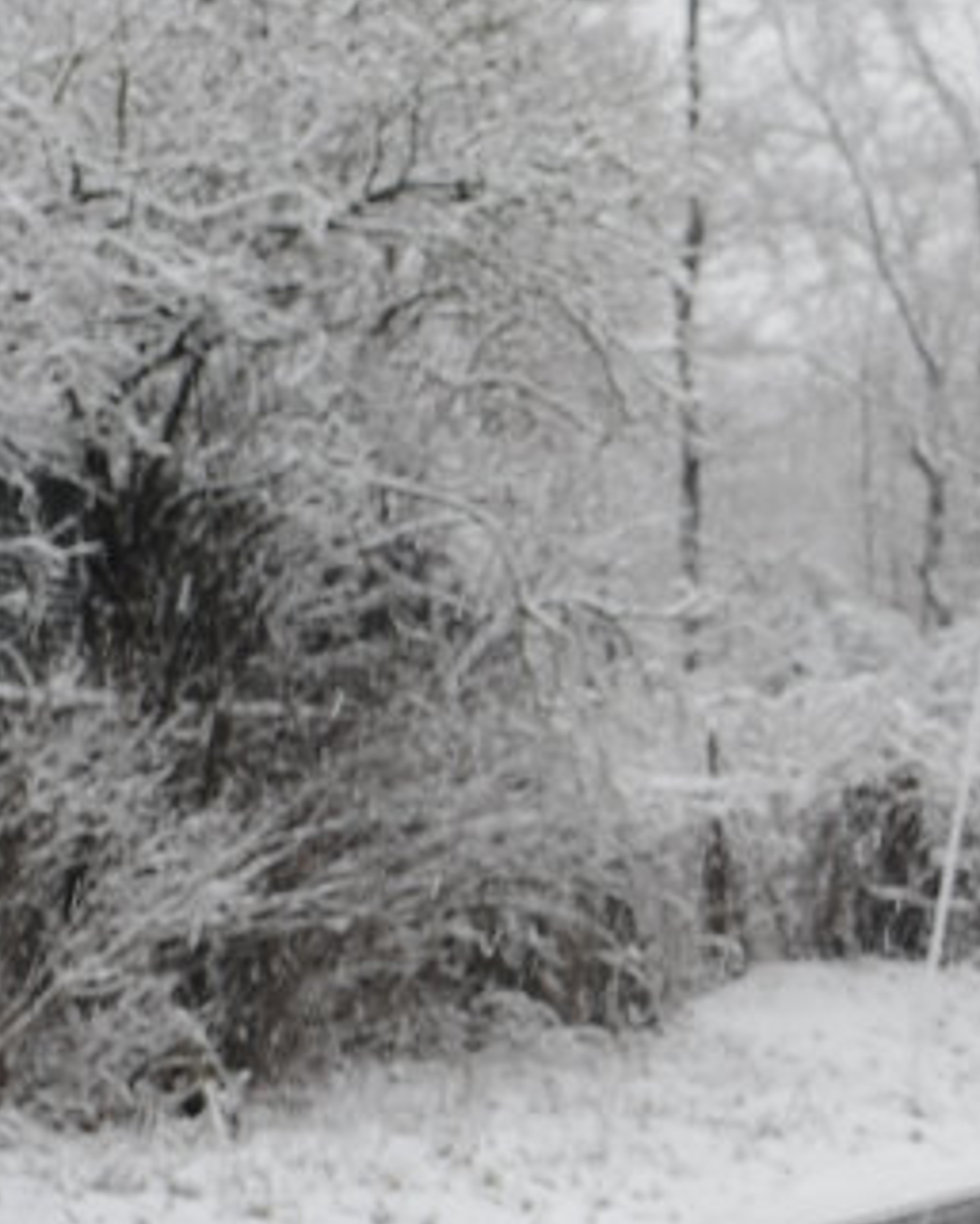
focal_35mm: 234
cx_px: 2006
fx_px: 8480
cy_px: 917
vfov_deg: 8.2
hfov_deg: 6.4
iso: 200
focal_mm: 50
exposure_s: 1/80
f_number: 6.3
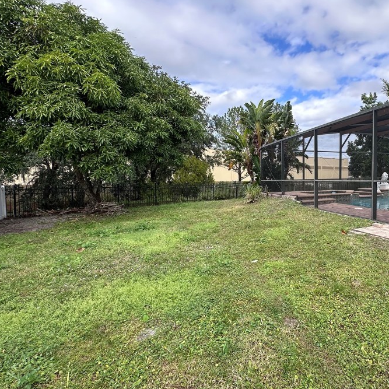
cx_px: 262
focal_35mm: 19
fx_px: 242
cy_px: 190
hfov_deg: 75.0
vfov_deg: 77.7
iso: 40
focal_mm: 2.22
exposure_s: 1/606
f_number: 2.2
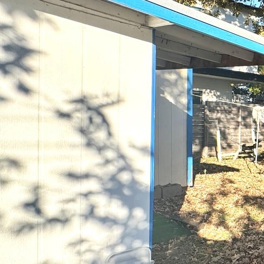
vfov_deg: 40.0
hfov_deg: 26.4
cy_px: 137
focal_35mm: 42
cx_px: 412
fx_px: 362
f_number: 2.2
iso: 50
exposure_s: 1/858
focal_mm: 2.22
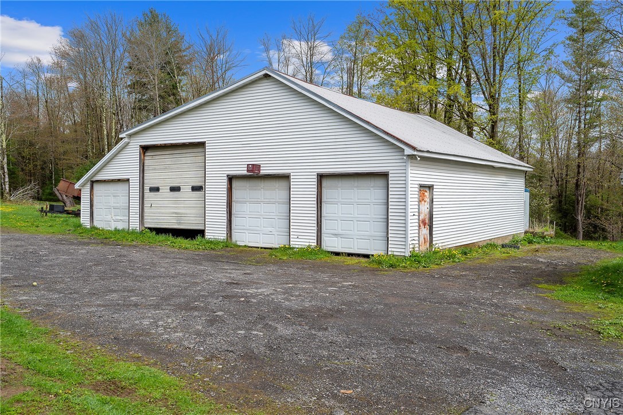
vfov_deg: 42.3
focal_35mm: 31
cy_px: 208
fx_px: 536
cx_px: 312
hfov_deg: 60.3
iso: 200
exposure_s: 1/400
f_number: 9
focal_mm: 31
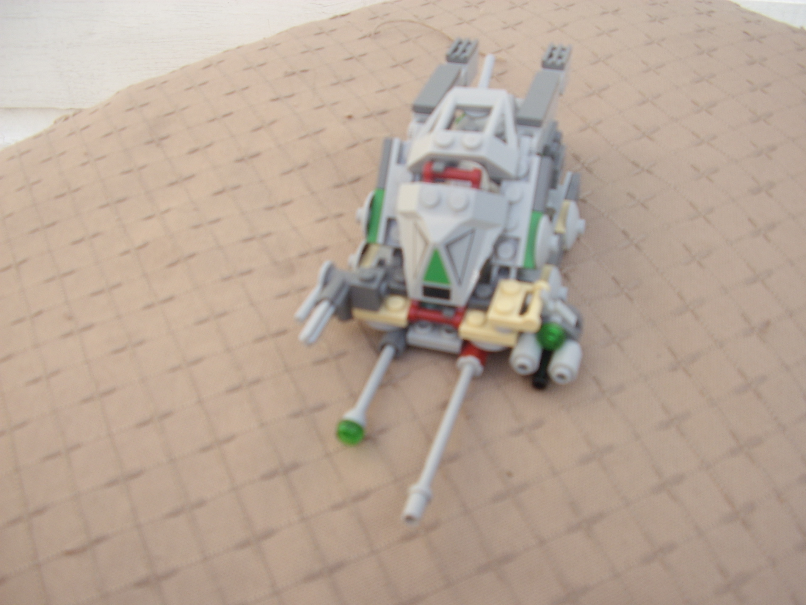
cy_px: 302
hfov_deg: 60.0
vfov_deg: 46.8
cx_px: 403
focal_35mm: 30
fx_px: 699
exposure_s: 1/229
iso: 71
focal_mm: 5.8
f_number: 2.9
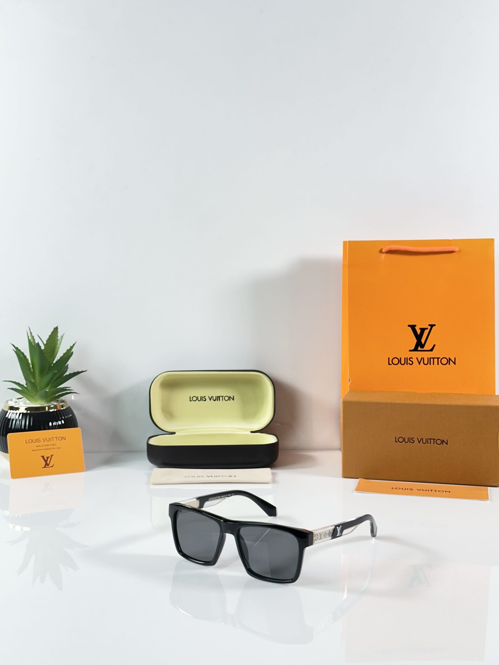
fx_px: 923
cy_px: 332
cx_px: 250
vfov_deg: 39.7
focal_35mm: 48
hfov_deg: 30.3
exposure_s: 1/100
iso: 80
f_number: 1.78
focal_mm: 6.86
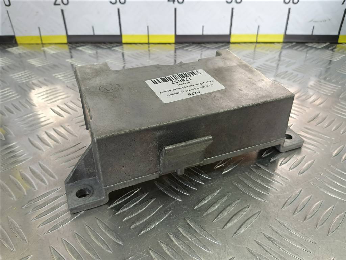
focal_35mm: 27
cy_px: 130
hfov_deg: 65.3
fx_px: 270
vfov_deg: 51.4
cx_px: 173
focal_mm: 4.11
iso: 153
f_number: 1.6
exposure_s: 1/100
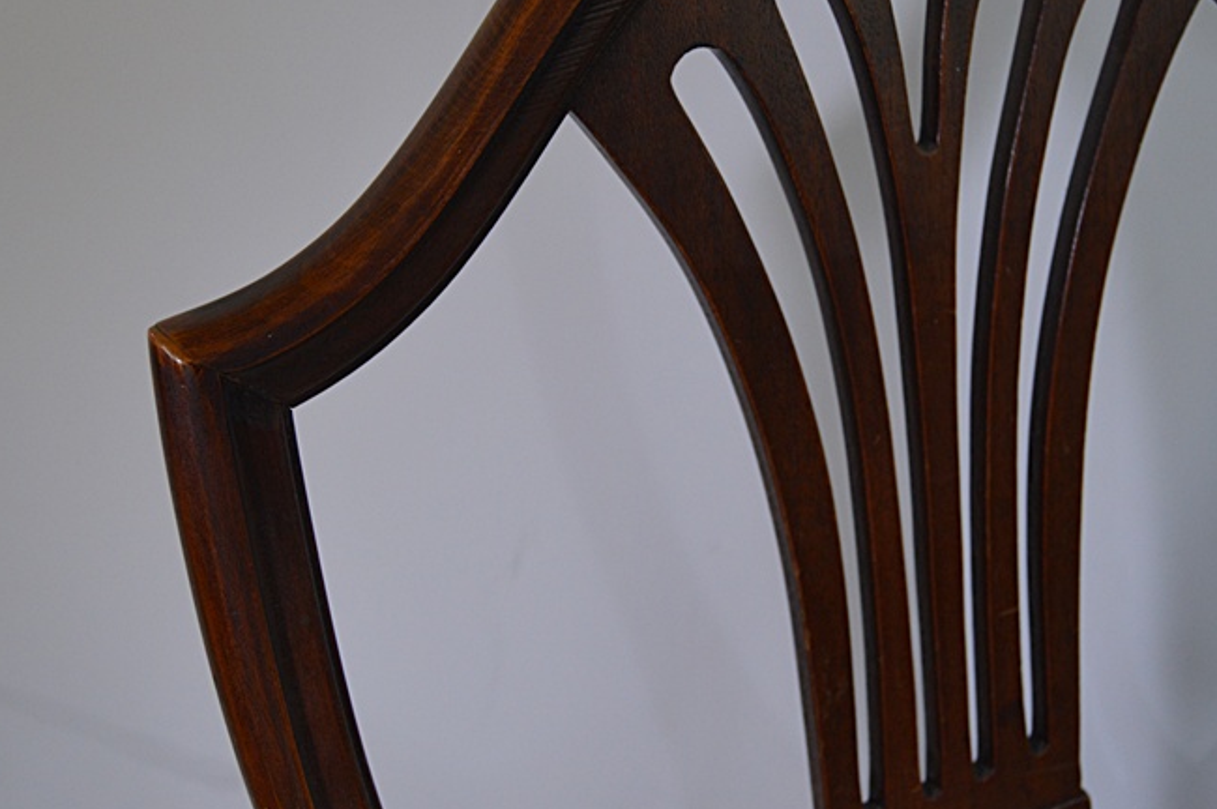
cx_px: 661
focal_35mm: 60
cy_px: 244
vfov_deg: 22.4
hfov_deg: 33.4
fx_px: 2026
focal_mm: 26
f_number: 4
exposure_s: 1/60
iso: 500
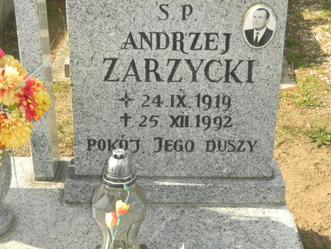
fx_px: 631
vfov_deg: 22.3
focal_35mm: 66
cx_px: 159
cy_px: 115
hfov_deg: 29.4
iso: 113
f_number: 4.2
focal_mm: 9.9
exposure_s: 1/310
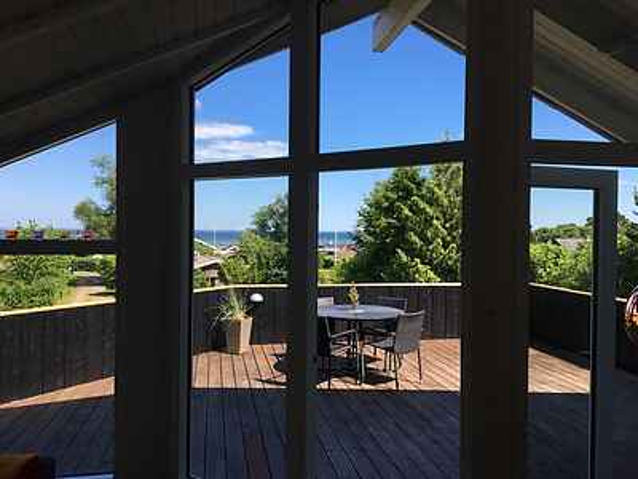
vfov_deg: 48.2
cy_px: 240
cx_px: 319
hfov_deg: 61.7
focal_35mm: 29
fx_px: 534
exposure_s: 1/894
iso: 25
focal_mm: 4.15
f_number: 2.2
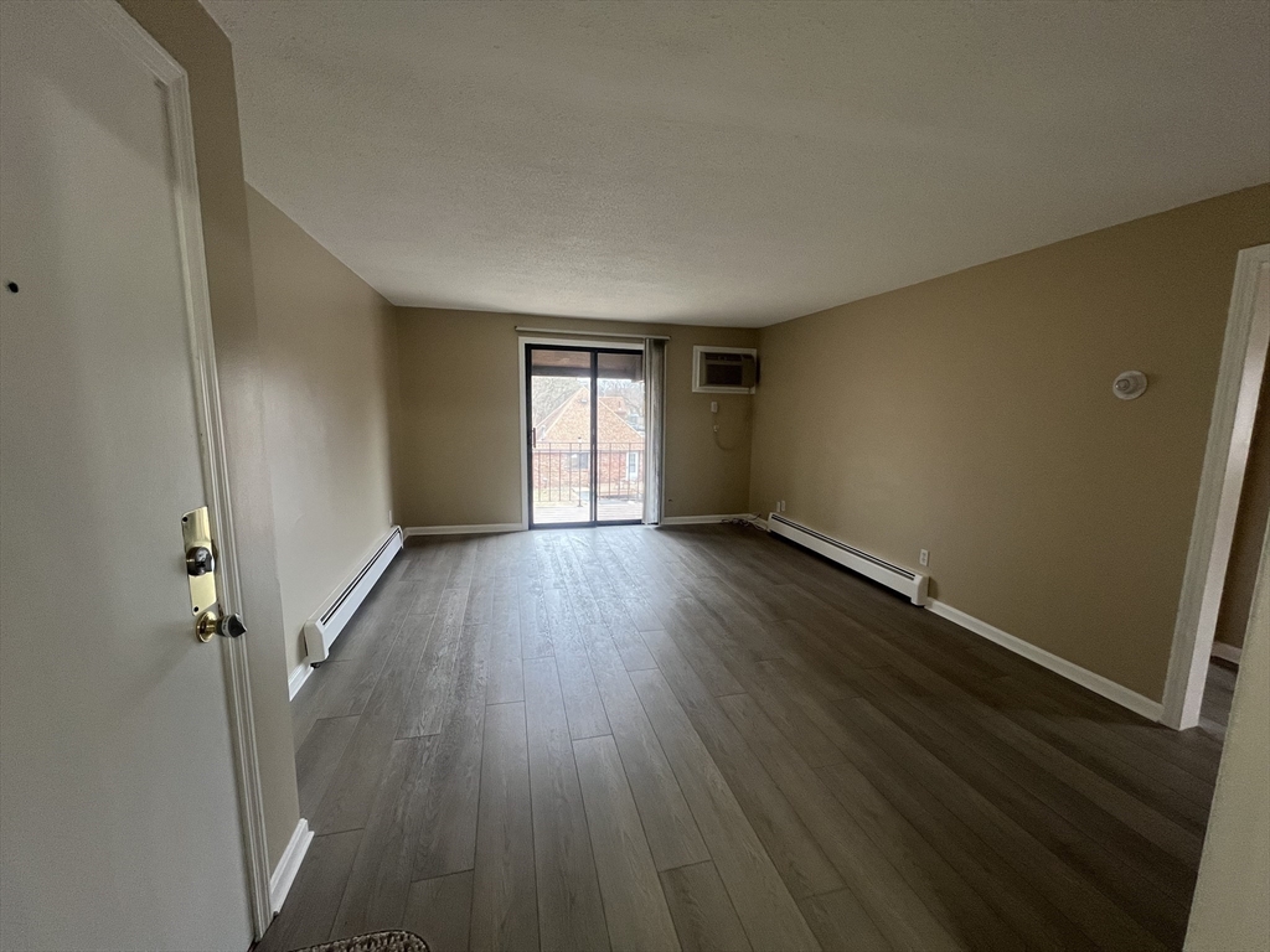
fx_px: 477
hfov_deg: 106.2
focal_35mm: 13
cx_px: 635
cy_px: 476
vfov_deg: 89.9
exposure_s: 1/120
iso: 200
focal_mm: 1.57
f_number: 1.8
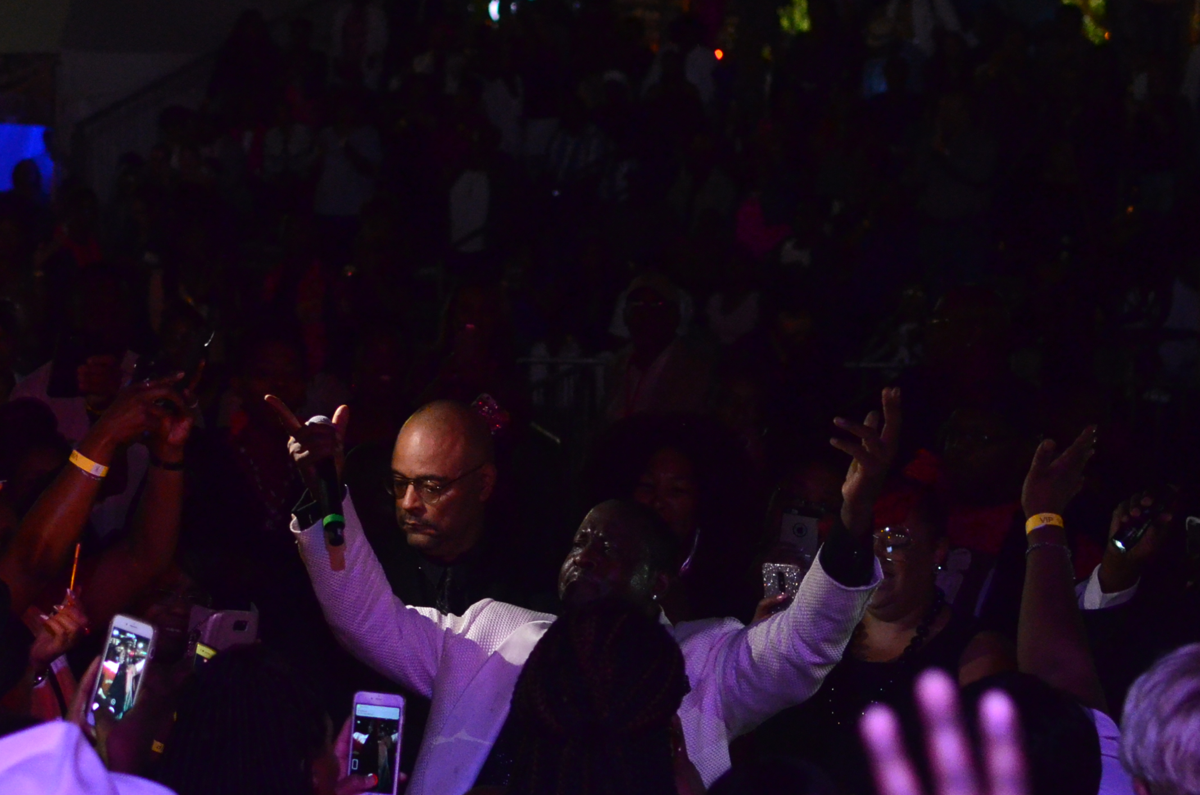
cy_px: 482
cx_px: 573
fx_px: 3023
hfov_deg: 22.5
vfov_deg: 15.0
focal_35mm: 91
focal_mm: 35
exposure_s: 1/250
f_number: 2.8
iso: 3200
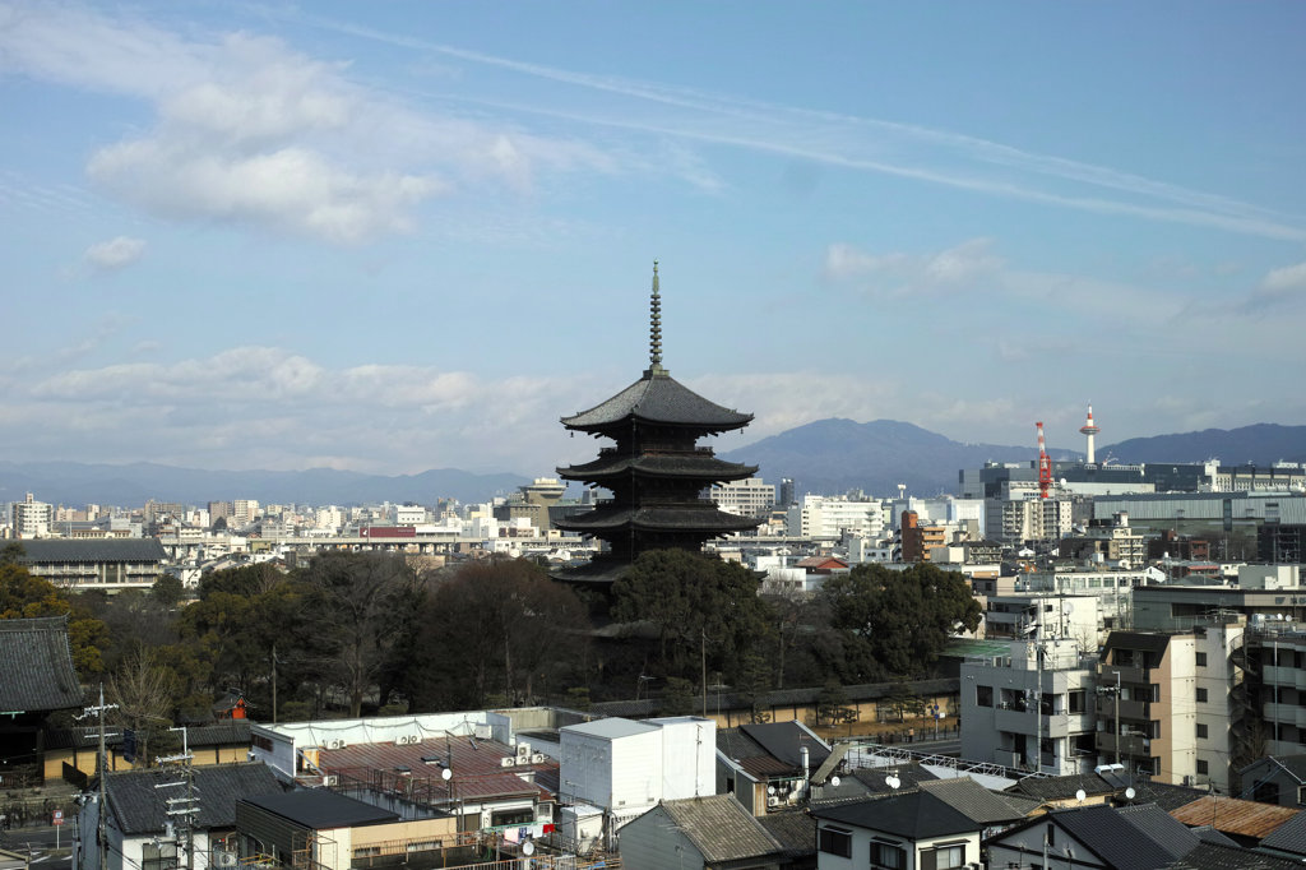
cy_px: 435
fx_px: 1632
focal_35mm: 45
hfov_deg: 43.6
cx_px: 653
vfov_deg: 29.8
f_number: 9
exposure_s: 1/500
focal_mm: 30
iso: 200
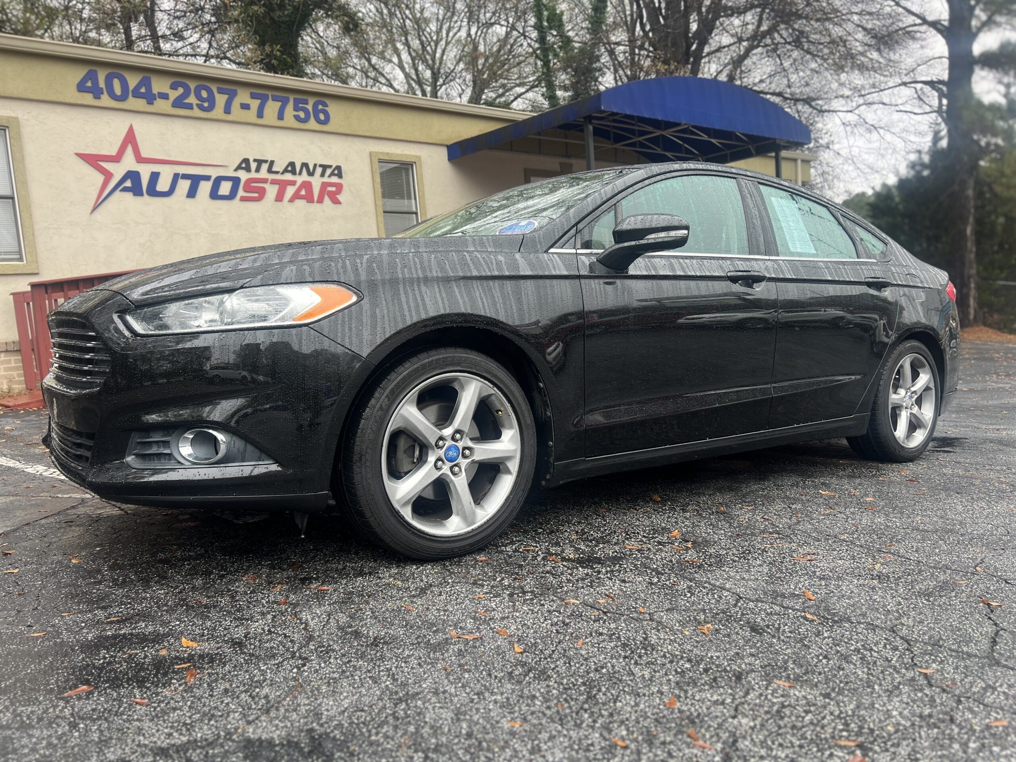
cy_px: 381
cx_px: 508
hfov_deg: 67.3
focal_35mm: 26
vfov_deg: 53.1
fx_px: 763
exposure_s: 1/121
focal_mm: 5.7
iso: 40
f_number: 1.5
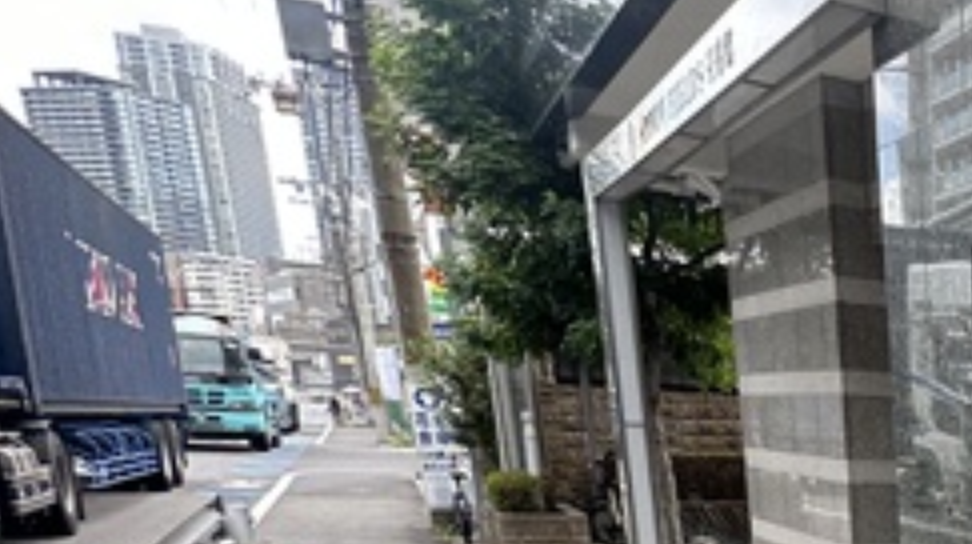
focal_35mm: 44
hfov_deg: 30.4
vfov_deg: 23.6
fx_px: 1133
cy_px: 718
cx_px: 1396
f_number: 2.2
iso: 40
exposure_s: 1/166
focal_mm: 2.22
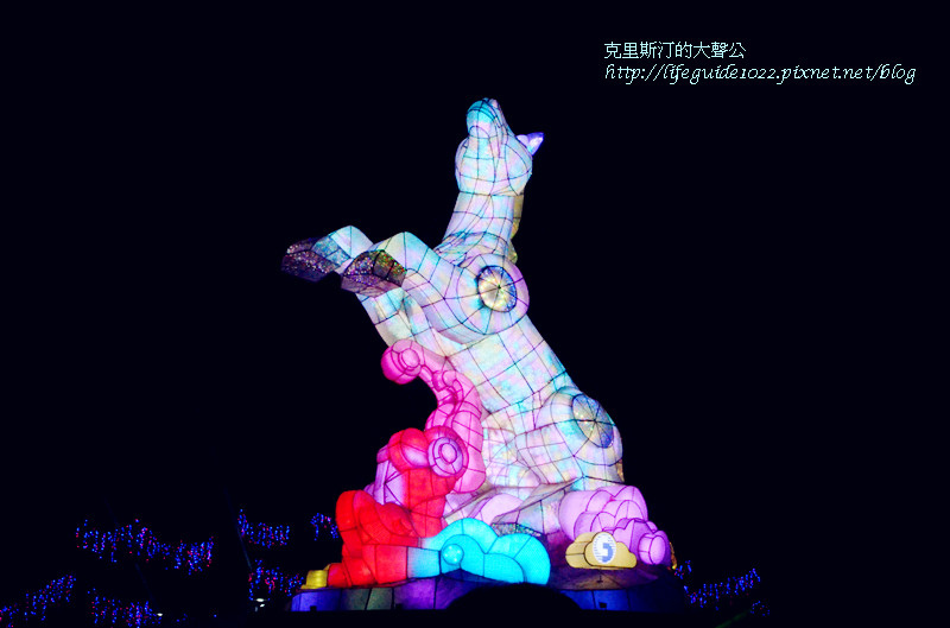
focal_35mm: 60
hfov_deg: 33.5
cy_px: 314
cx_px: 475
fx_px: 1579
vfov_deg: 22.5
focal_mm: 40
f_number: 32
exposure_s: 1/25
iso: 6400
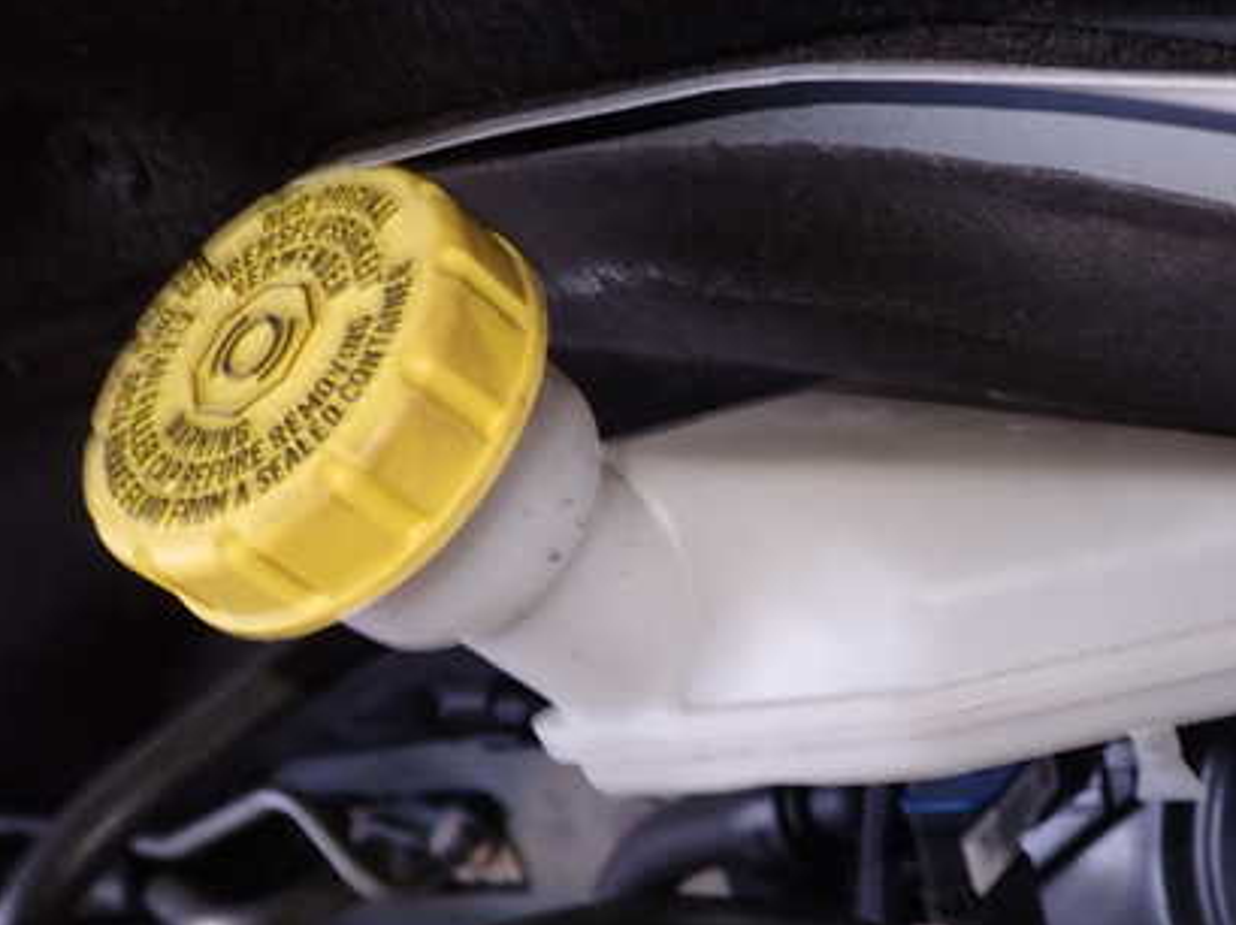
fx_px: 1677
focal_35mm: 47
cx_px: 898
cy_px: 550
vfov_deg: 30.8
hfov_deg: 39.6
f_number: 7.1
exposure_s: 1/30
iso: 200
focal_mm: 5.79
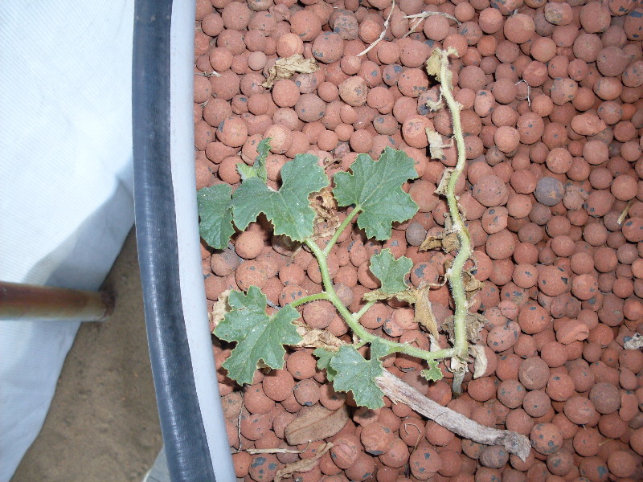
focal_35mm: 38
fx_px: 706
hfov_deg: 49.0
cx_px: 322
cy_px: 241
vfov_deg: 37.7
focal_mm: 6.3
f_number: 2.8
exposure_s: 1/45
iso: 100
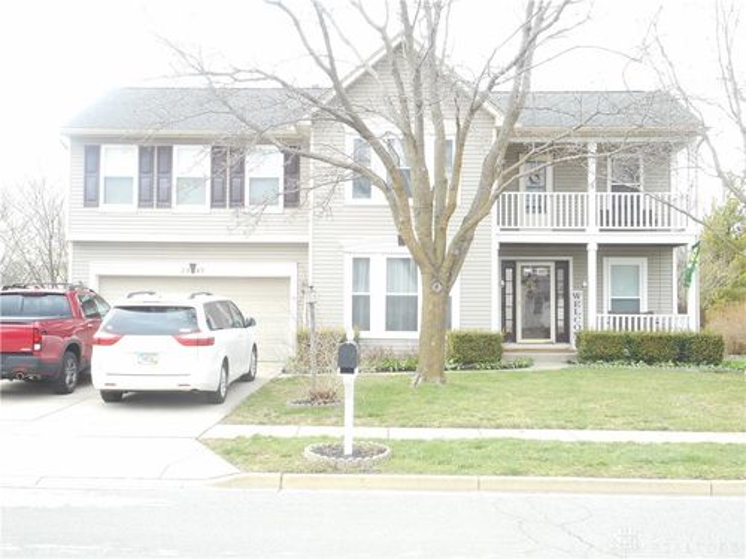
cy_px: 280
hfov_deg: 42.9
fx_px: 948
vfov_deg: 32.9
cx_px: 373
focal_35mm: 44
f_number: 4.7
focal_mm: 7.9
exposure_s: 1/30
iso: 80
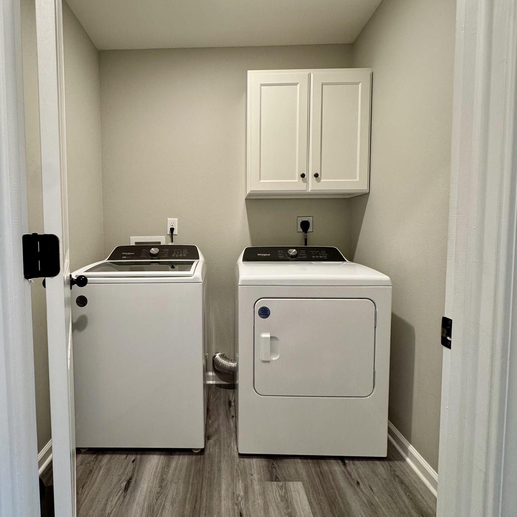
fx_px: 338
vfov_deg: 74.8
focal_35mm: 20
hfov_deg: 74.2
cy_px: 254
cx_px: 212
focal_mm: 2.22
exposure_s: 1/60
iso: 200
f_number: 2.2
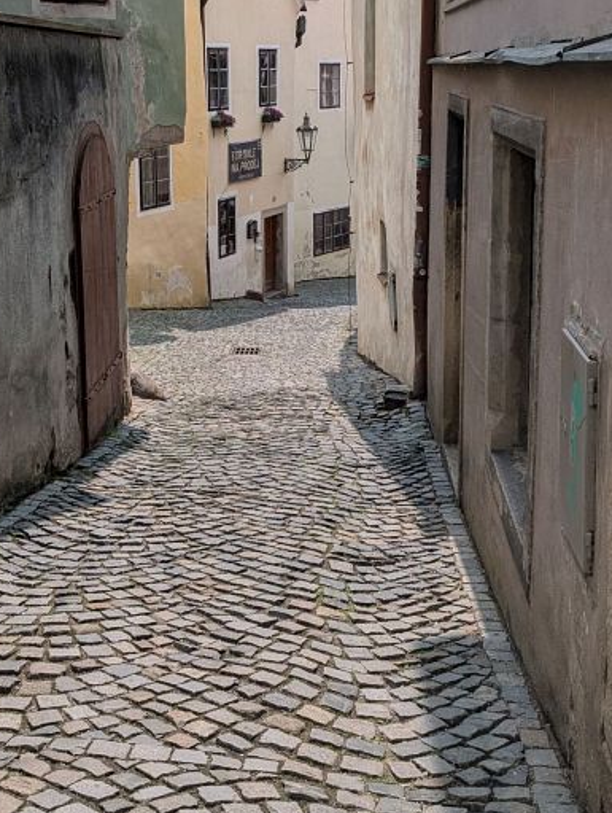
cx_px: 168
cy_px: 234
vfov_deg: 39.6
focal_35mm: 47
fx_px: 1105
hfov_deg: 30.5
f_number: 1.68
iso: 20
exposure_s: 1/2208
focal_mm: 6.9
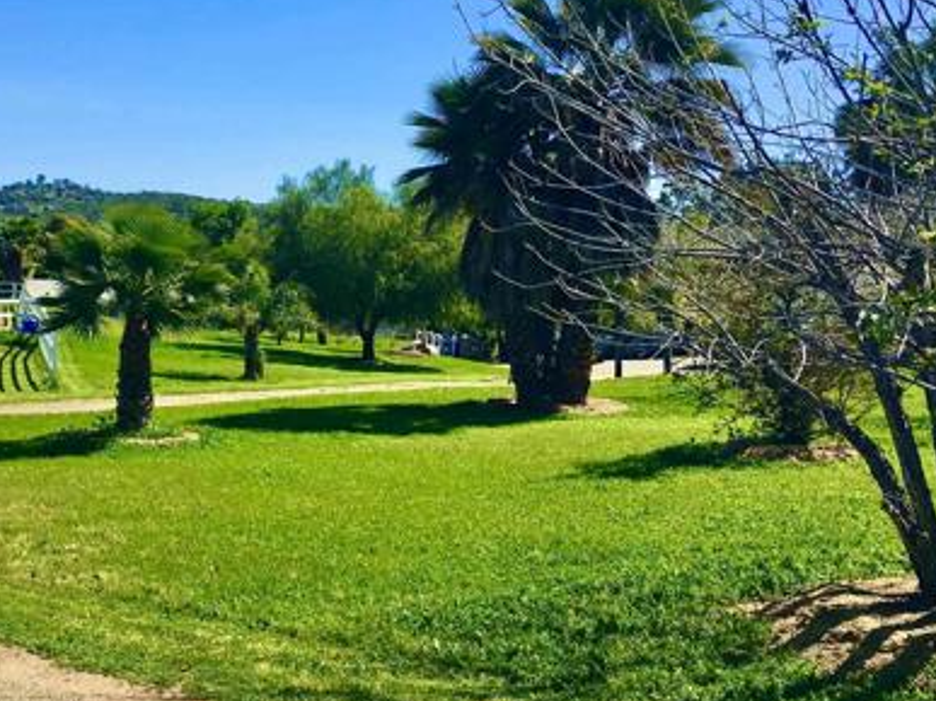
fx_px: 1297
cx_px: 259
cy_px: 234
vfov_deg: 30.0
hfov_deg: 38.8
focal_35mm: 48
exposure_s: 1/1425
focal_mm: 4.15
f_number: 2.2
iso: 25
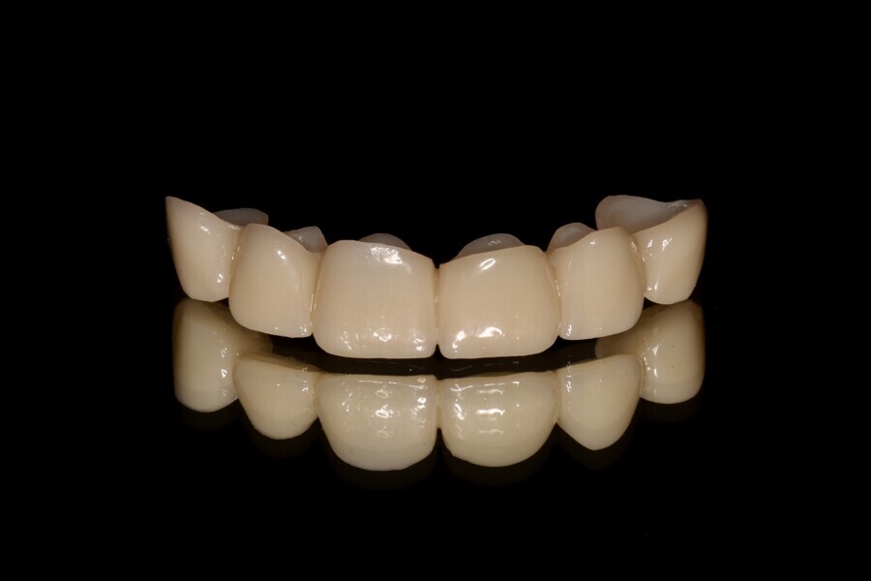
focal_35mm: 158
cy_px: 290
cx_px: 436
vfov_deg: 8.7
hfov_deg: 13.0
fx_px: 3810
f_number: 25
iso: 125
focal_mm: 105
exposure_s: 1/250
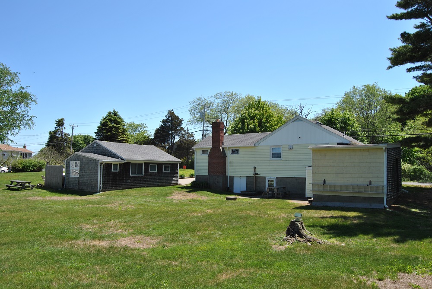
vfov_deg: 48.0
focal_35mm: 27
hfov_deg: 67.3
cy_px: 144
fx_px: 324
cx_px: 216
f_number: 8
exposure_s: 1/250
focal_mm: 18
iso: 100
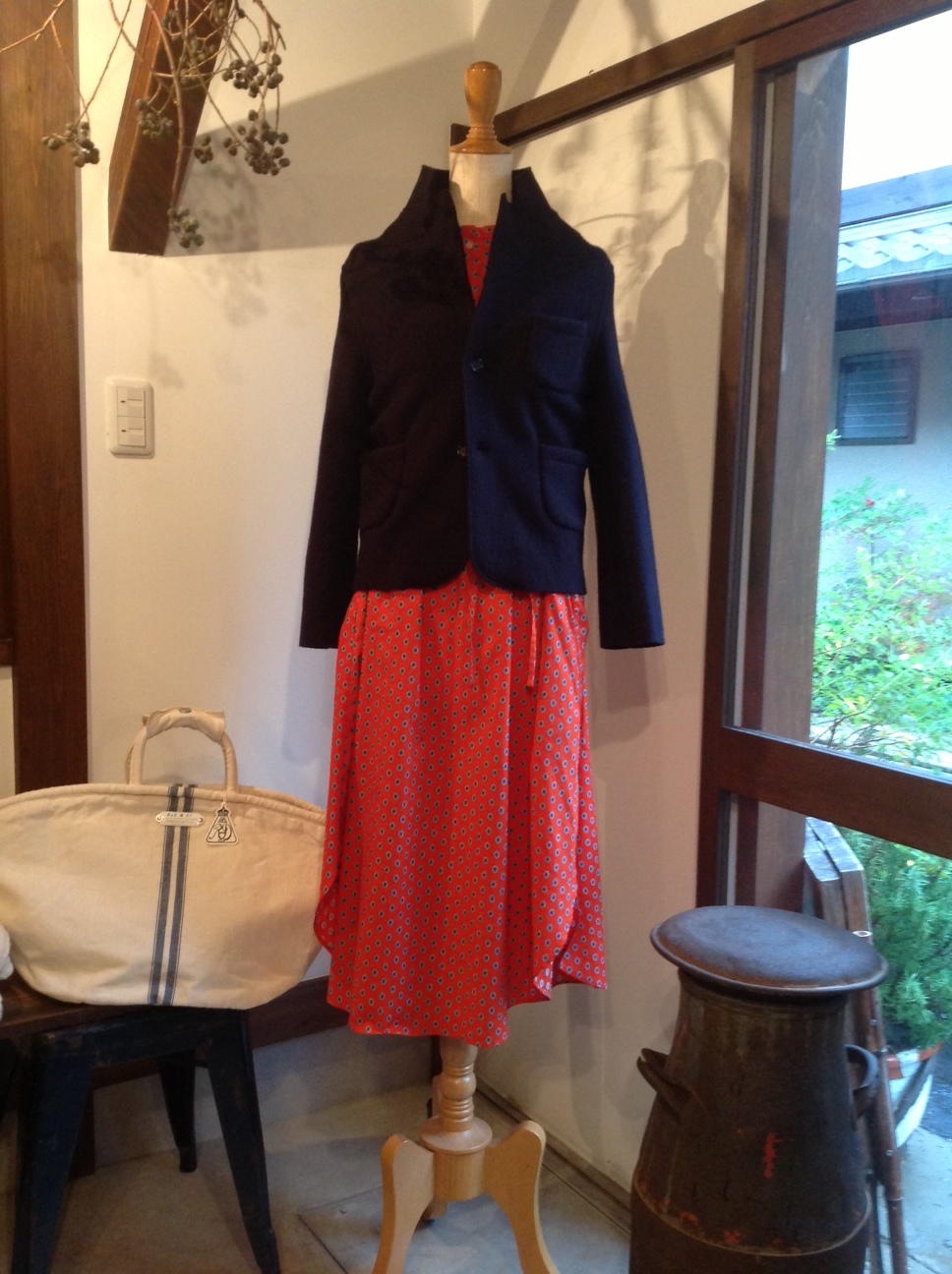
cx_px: 476
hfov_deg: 40.6
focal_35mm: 35
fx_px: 1287
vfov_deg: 52.7
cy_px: 637
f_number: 2.4
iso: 250
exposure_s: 1/15
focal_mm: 4.28
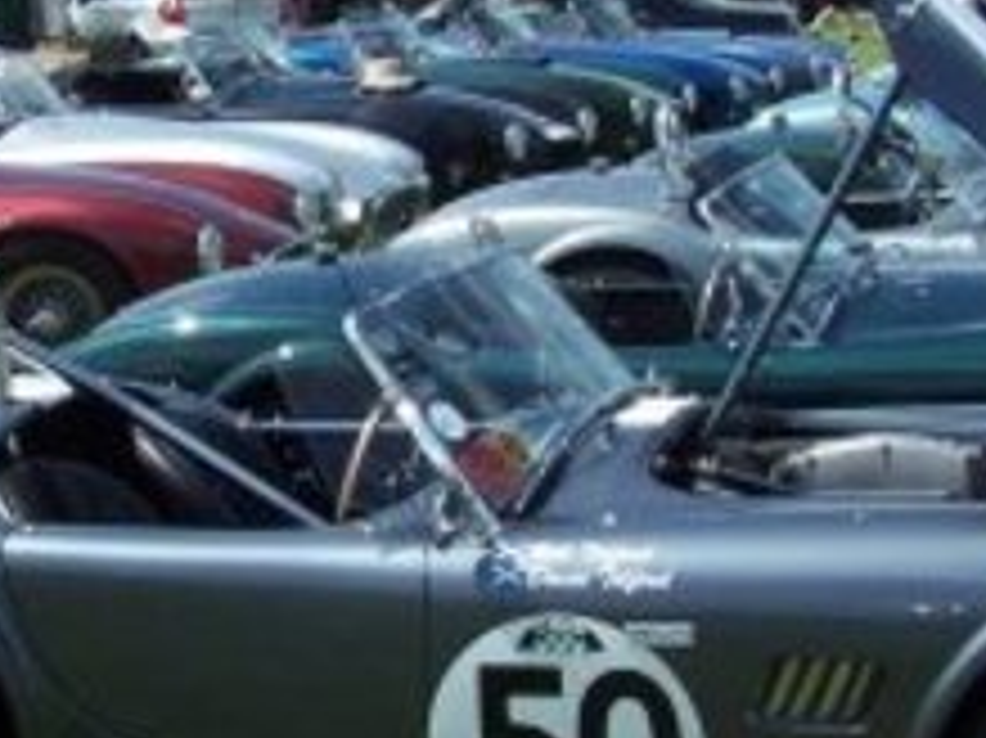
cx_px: 257
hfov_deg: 17.6
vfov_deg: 13.3
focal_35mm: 111
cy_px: 315
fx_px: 3160
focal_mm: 6.3
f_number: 4
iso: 100
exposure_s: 1/1000
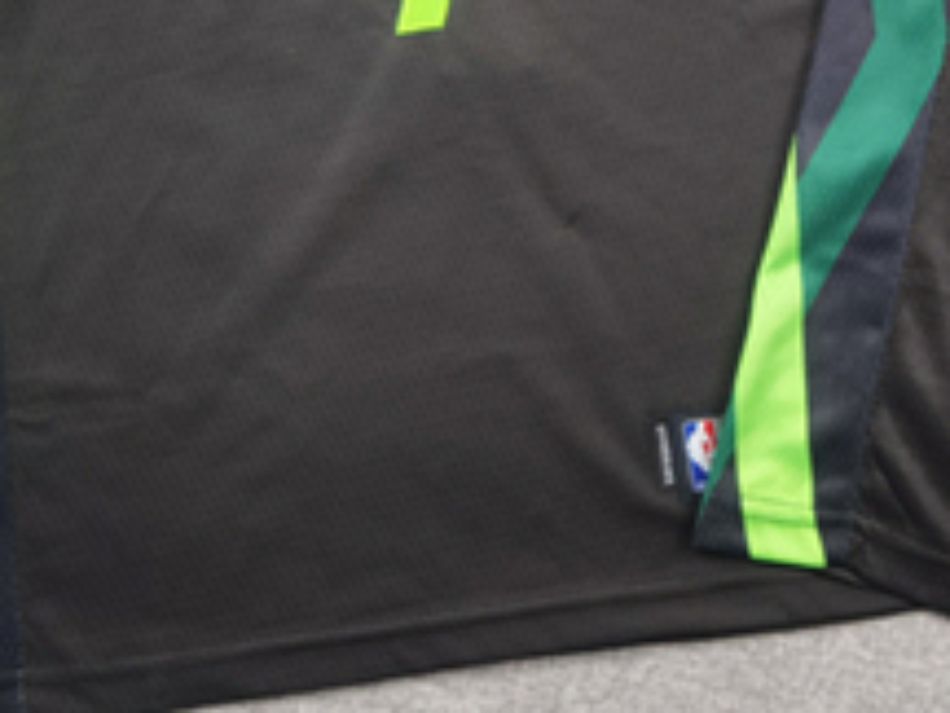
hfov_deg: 24.8
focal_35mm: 75
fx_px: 2058
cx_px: 950
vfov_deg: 18.8
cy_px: -88
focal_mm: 6.71
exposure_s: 1/100
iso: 80
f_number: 1.9
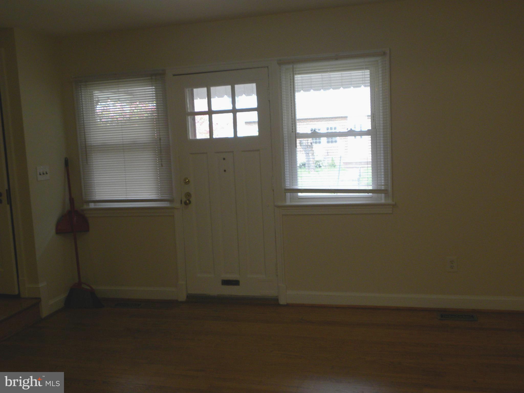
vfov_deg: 38.7
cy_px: 196
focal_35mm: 37
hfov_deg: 50.1
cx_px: 262
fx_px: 560
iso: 138
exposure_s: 1/67
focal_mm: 6.6
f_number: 3.2
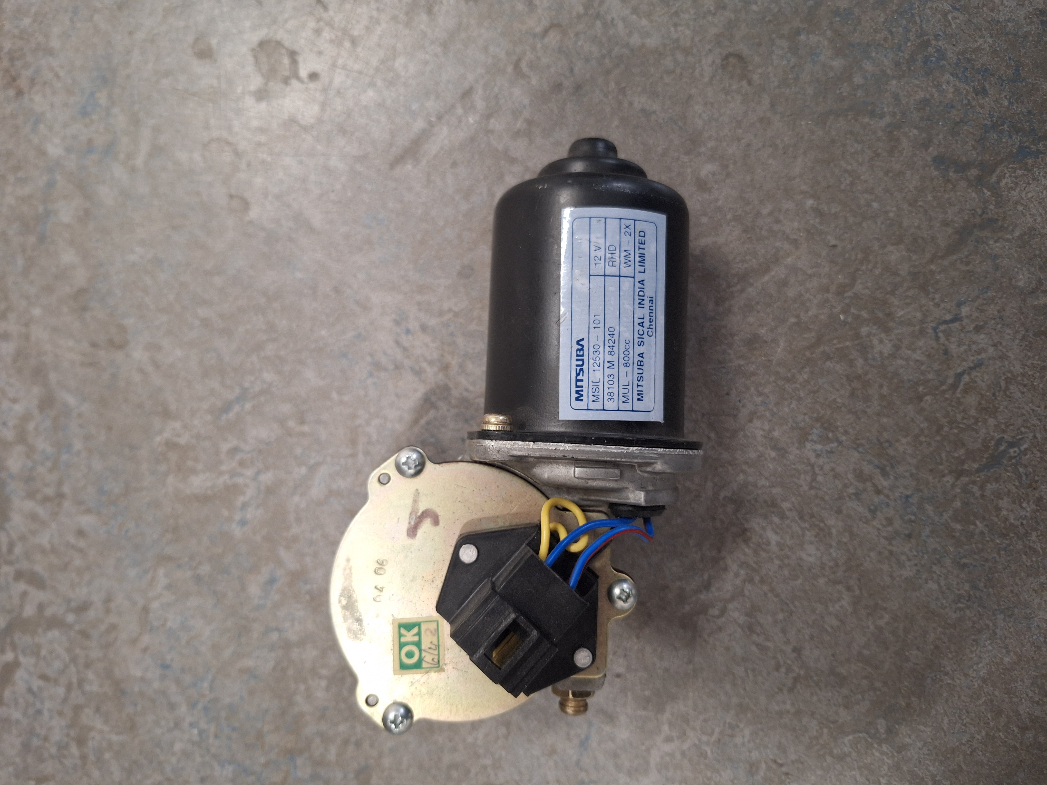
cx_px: 524
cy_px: 392
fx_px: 696
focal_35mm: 23
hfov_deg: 73.9
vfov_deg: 58.9
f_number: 1.8
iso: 320
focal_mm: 5.54
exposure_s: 1/33
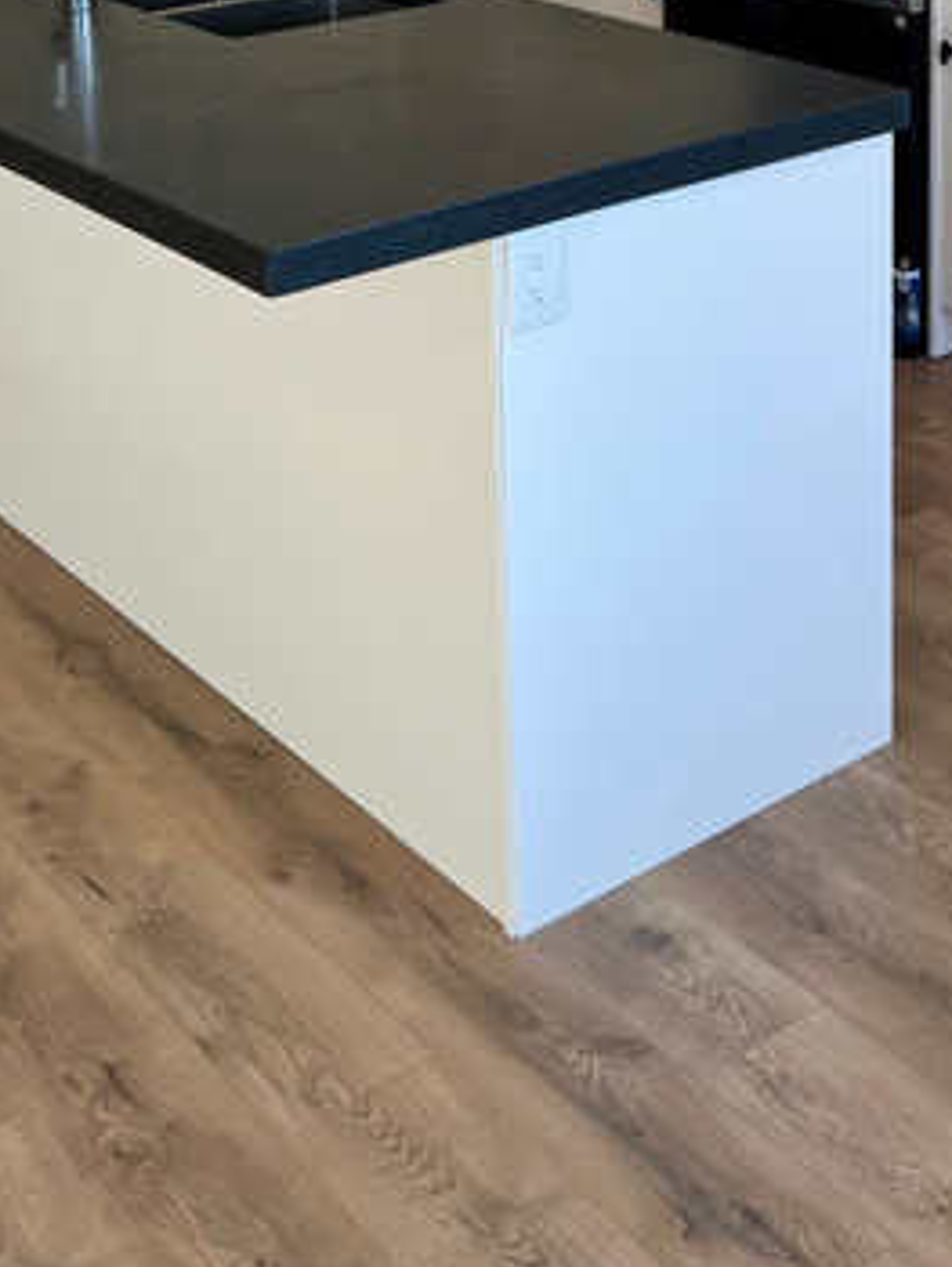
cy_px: -22
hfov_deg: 25.6
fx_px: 2088
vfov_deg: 31.1
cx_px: 601
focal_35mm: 57
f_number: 1.5
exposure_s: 1/394
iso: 50
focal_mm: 5.7
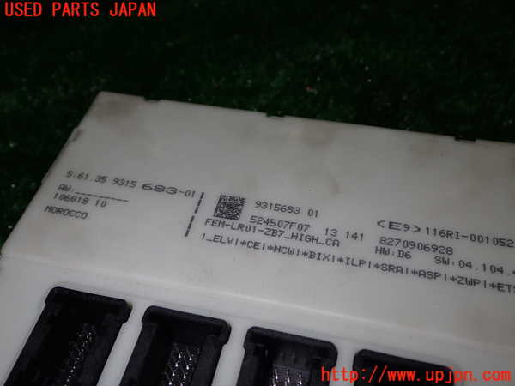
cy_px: 193
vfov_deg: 37.7
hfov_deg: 49.0
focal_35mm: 38
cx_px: 258
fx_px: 565
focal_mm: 6.83
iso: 200
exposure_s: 1/40
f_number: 8
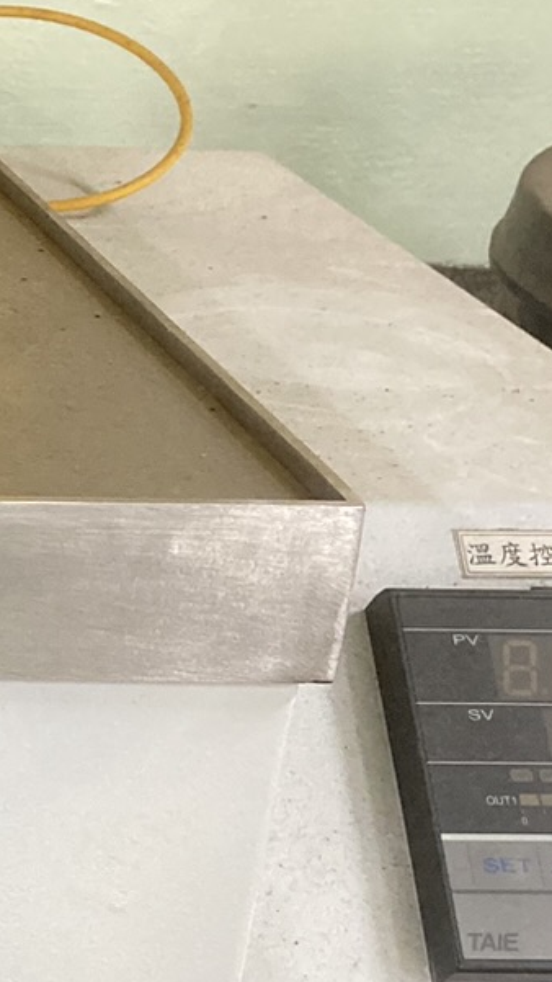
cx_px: -735
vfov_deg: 20.4
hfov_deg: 10.2
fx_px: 2707
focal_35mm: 104
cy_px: 694
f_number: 1.8
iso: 200
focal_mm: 3.99
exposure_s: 1/60
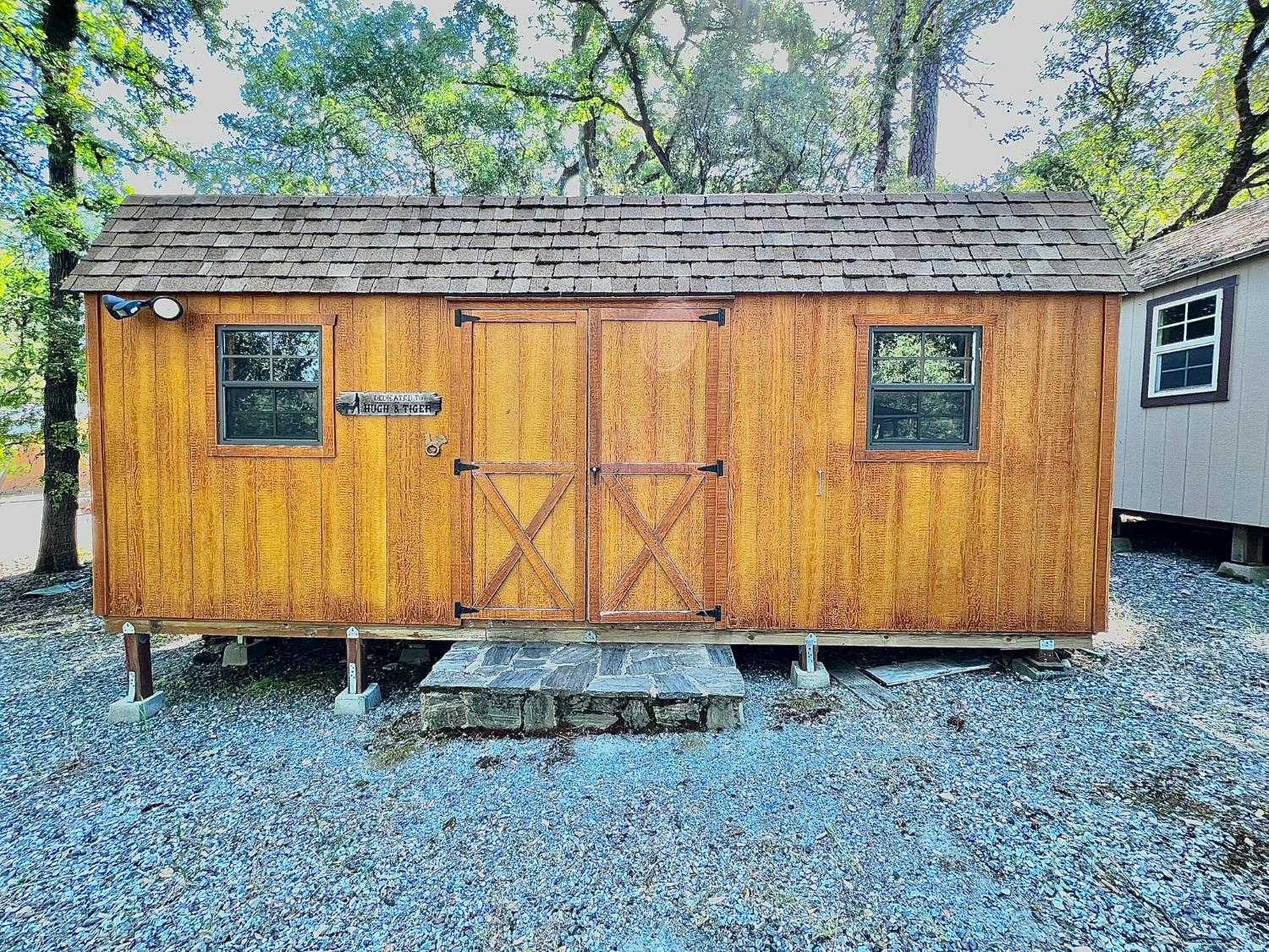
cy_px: 476
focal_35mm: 13
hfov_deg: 106.2
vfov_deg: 89.9
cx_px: 634
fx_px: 477
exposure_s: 1/99
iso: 80
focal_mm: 1.57
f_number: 1.8
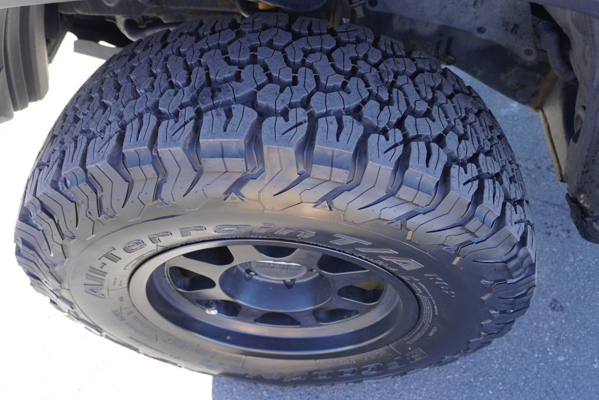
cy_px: 200
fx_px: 499
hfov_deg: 61.9
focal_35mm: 30
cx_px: 300
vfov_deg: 43.7
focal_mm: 20
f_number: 4
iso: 200
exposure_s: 1/60
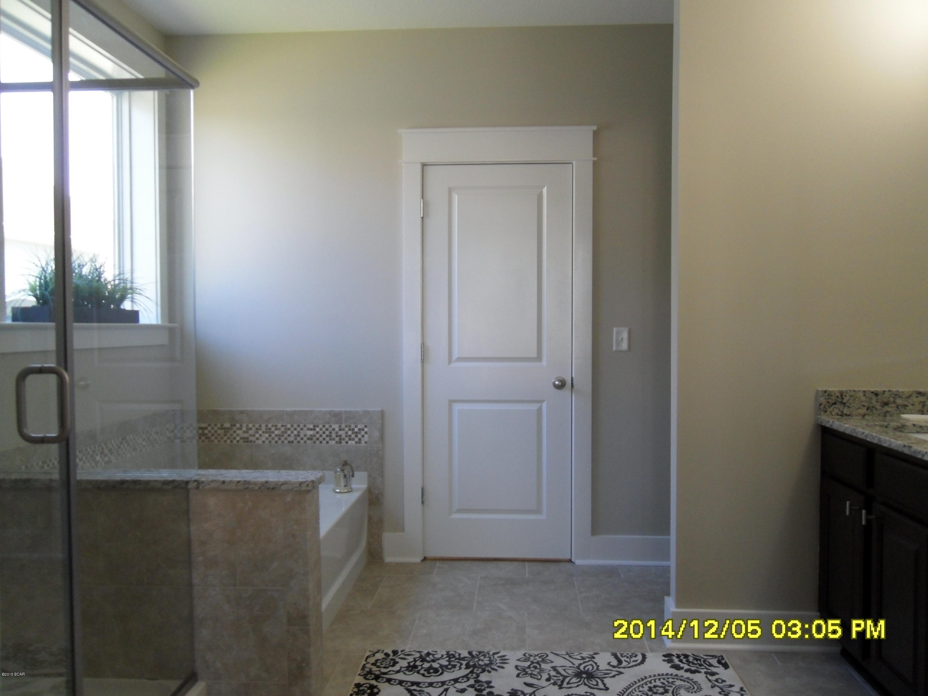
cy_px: 348
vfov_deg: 49.7
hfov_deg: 63.4
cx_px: 464
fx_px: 751
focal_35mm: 28
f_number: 3.4
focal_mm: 5
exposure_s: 1/45
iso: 200
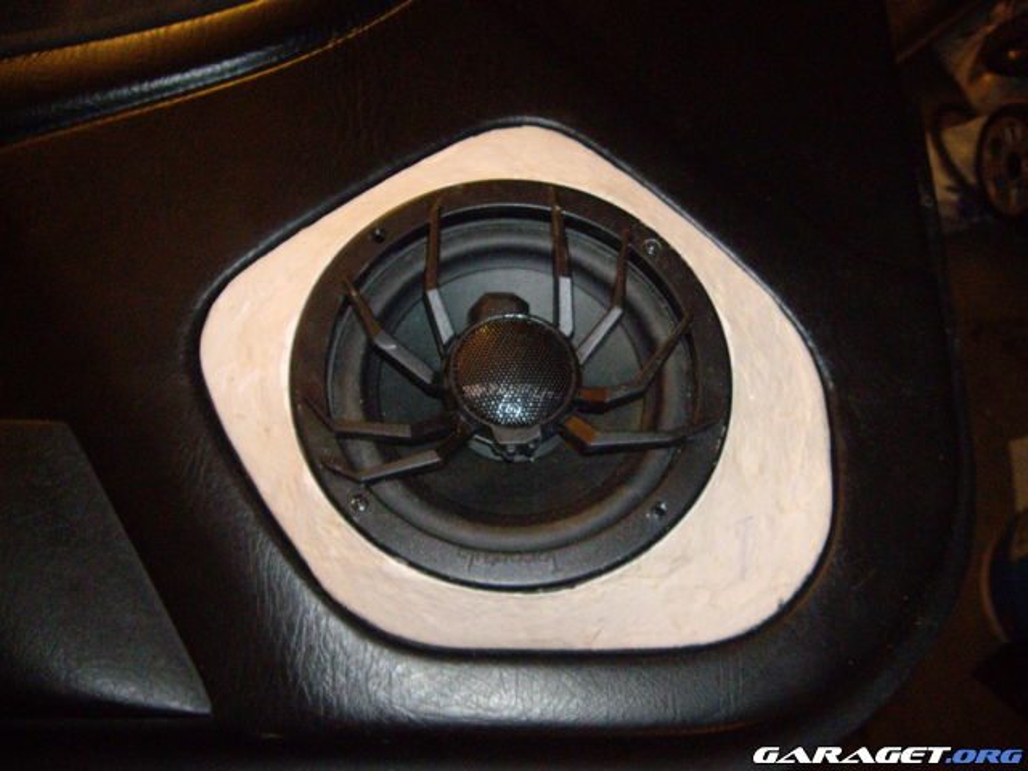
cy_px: 386
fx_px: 1128
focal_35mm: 38
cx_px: 514
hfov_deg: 49.0
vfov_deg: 37.7
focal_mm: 6.2
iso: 400
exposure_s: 1/40
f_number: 2.7
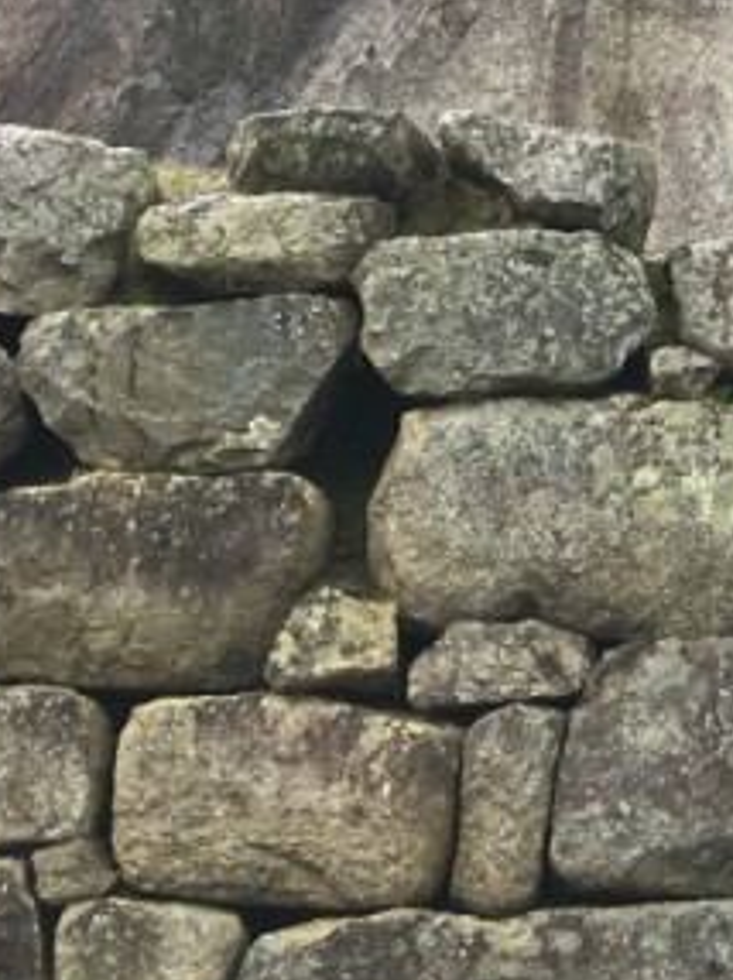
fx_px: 2941
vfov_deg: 17.0
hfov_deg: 13.0
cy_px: -511
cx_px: 1267
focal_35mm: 104
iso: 25
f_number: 2.2
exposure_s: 1/370
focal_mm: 4.15
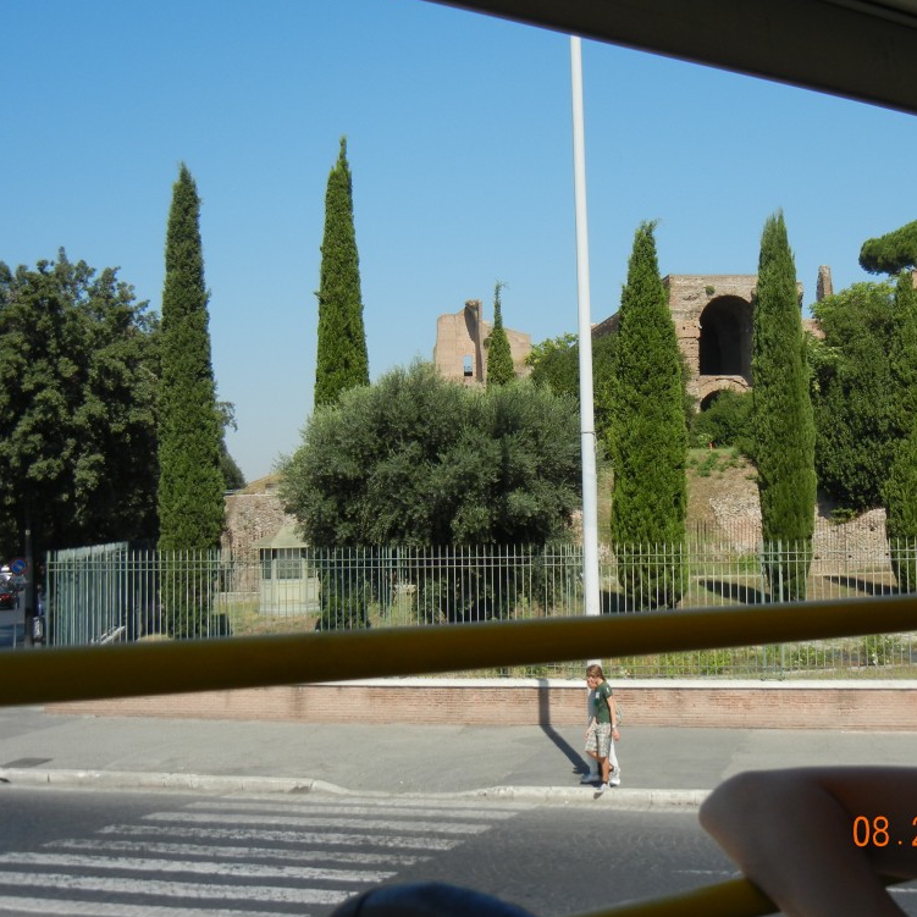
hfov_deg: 35.7
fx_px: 1409
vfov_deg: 36.1
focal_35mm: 47
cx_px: 612
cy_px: 460
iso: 160
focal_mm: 7.1
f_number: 3.7
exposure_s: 1/1253
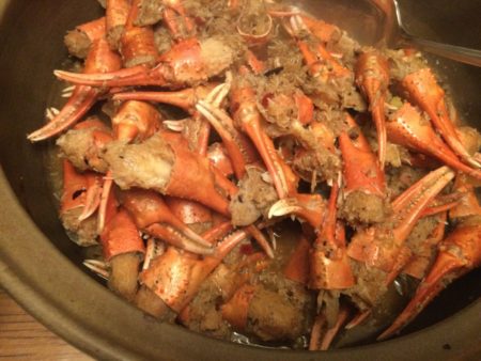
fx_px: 431
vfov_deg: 45.5
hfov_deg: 58.3
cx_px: 240
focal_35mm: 31
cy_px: 180
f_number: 2.4
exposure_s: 1/17
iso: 500
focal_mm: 3.3
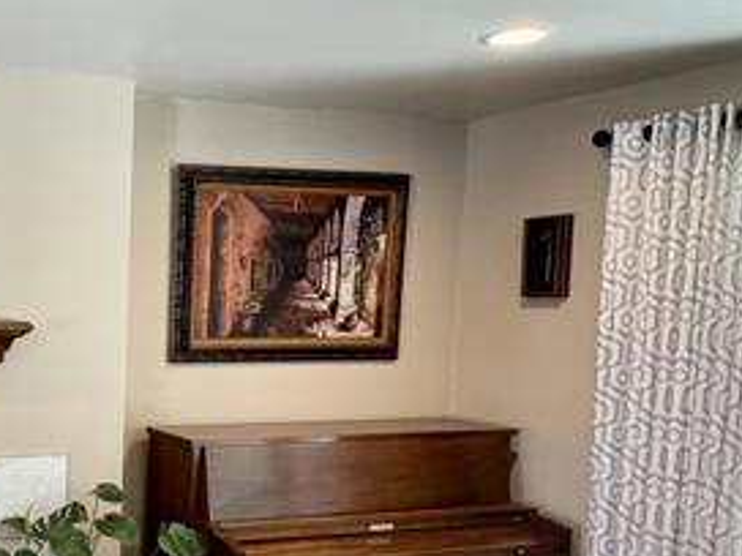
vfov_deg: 42.8
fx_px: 707
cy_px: 324
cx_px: -82
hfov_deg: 42.8
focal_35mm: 33
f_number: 2.2
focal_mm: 2.22
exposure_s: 1/60
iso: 250
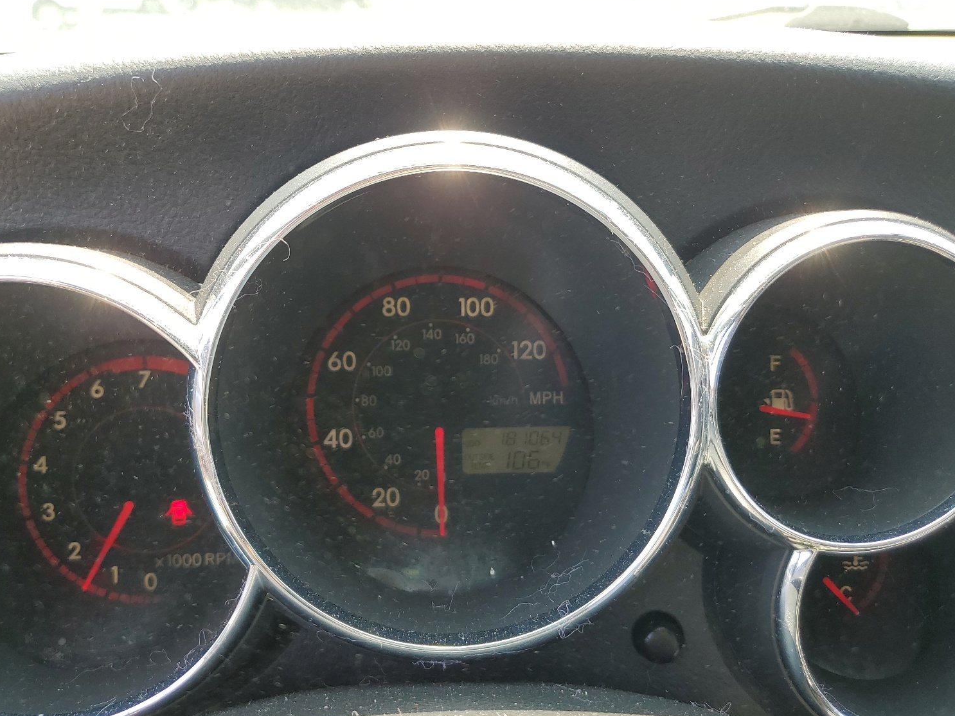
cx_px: 455
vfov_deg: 49.7
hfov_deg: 63.4
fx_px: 772
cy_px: 376
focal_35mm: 28
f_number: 1.5
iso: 50
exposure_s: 1/204
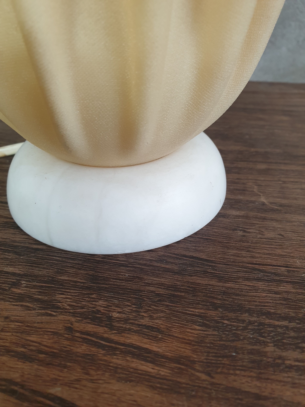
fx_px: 305
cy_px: 204
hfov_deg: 53.1
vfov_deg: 67.3
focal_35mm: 26
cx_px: 152
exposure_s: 1/50
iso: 200
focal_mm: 4.3
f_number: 2.4
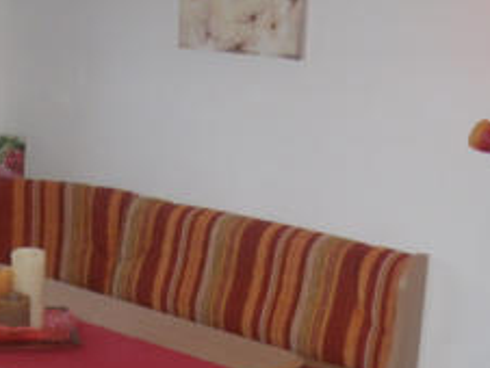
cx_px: 108
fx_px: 1190
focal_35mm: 84
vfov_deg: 17.5
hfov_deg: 23.0
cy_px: 282
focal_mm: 6.7
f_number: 3.5
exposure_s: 1/30
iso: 250
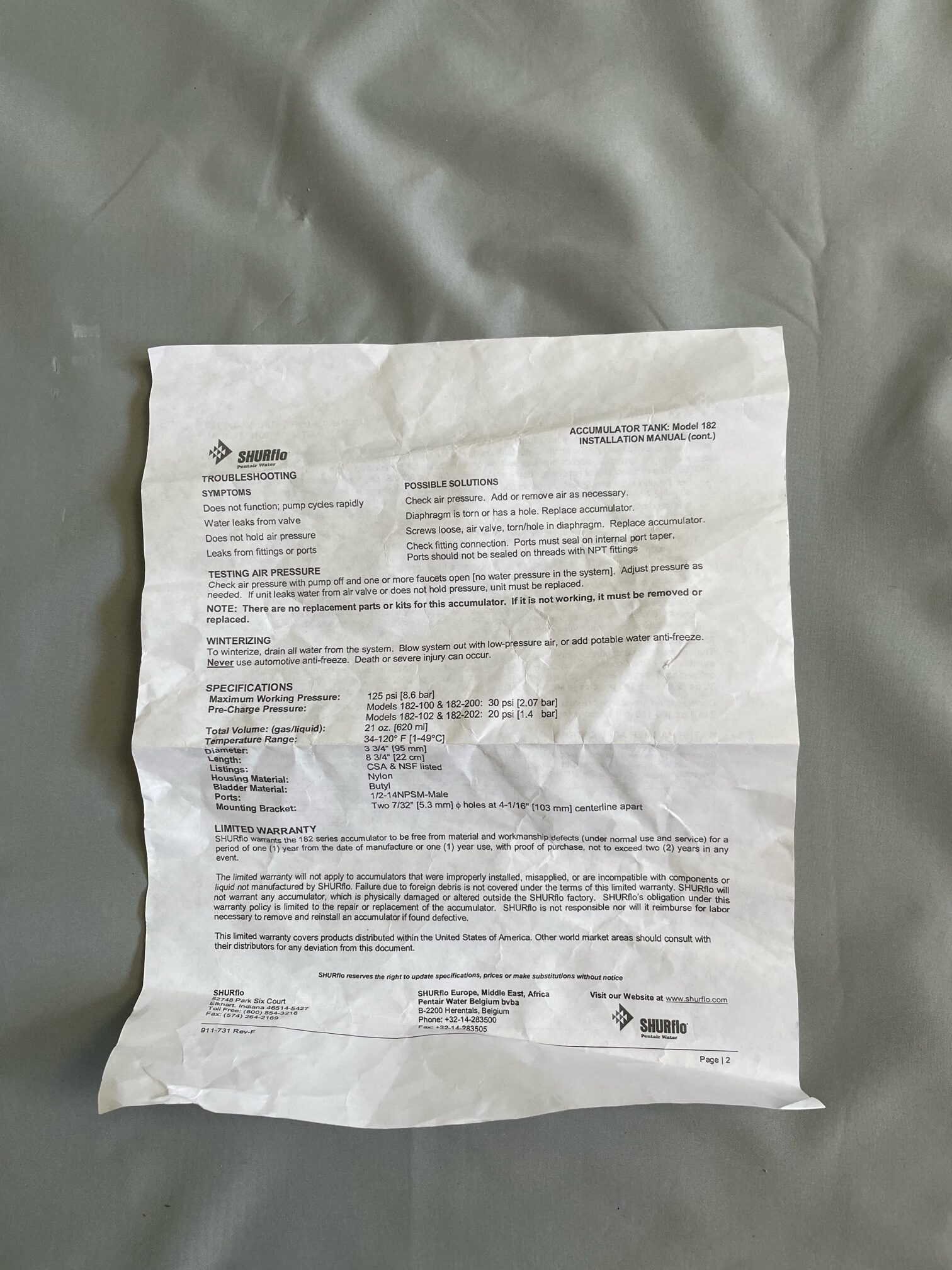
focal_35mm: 26
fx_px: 953
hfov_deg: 53.1
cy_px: 635
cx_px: 476
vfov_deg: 67.3
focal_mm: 4.2
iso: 64
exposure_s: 1/100
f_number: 1.6
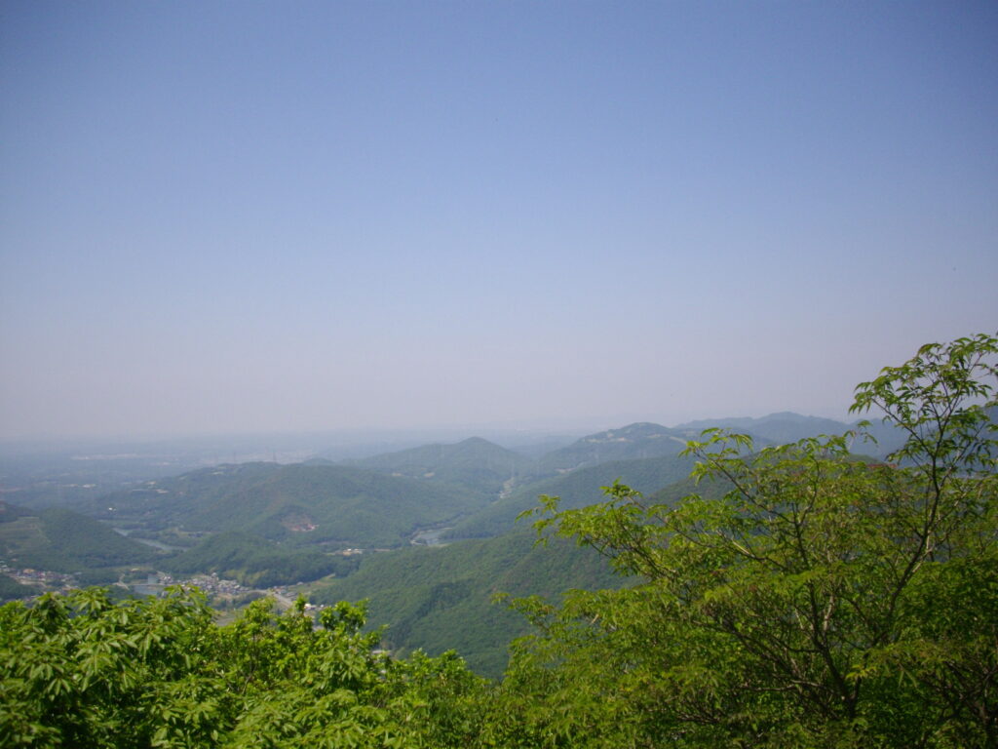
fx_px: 1067
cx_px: 499
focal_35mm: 37
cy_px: 374
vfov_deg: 38.7
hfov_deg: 50.1
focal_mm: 6.2
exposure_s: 1/500
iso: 100
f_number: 5.6
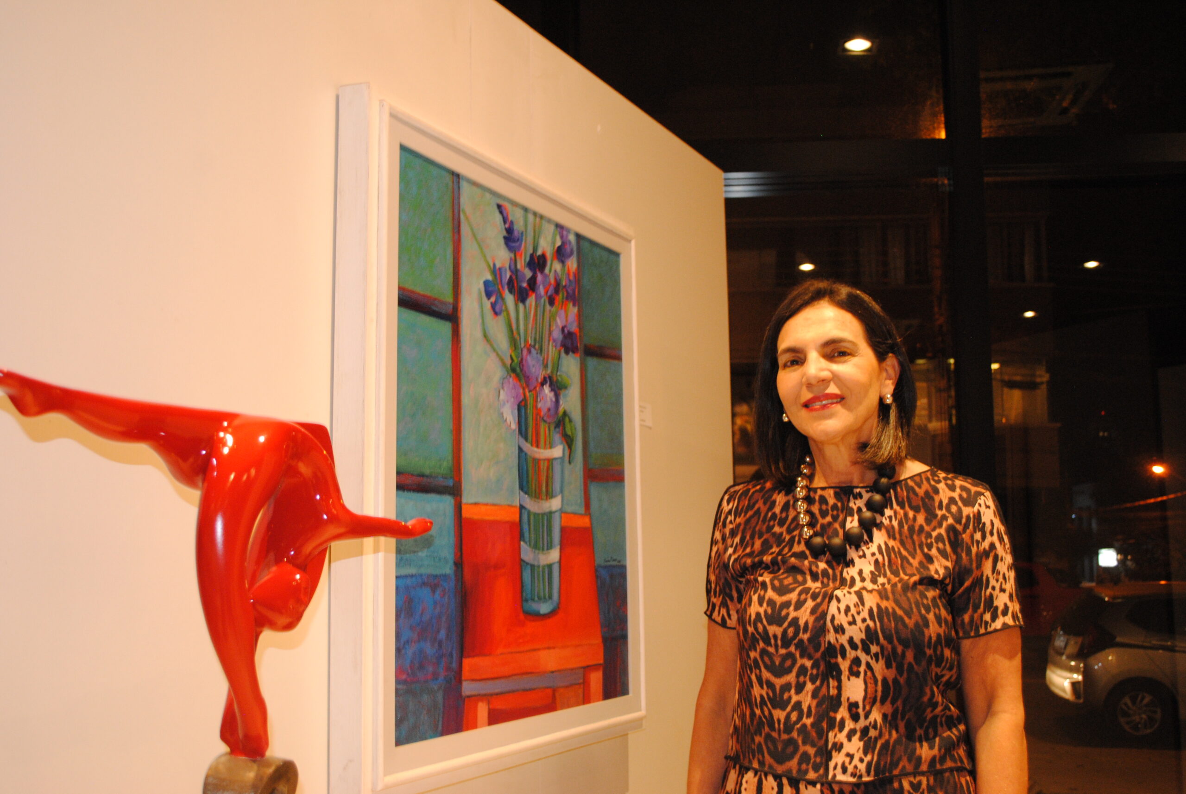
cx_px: 593
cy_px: 397
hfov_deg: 53.1
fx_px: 1187
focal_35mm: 36
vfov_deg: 37.0
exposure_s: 1/15
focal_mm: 24
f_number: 4
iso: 640
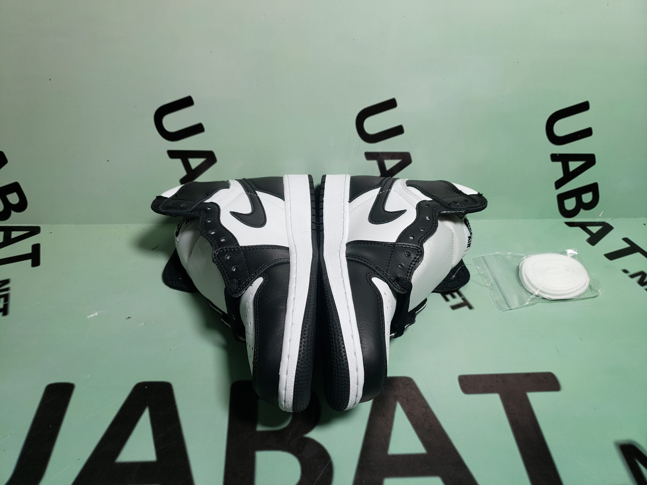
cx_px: 324
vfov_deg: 53.1
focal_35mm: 26
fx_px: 486
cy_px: 242
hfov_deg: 67.3
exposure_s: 1/374
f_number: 1.5
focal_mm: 4.3
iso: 50
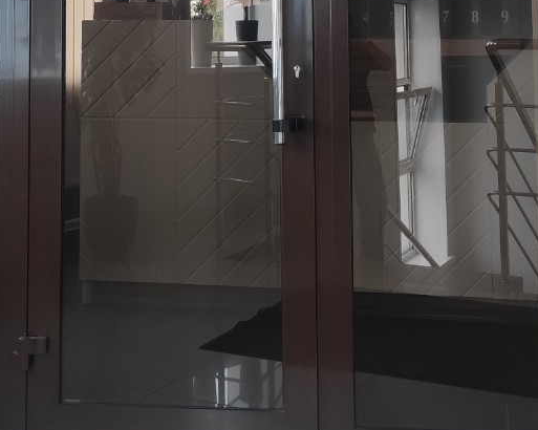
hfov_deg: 28.7
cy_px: -37
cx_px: 225
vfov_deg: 22.0
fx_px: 1051
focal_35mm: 66
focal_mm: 4.77
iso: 514
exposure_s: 1/120
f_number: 1.75
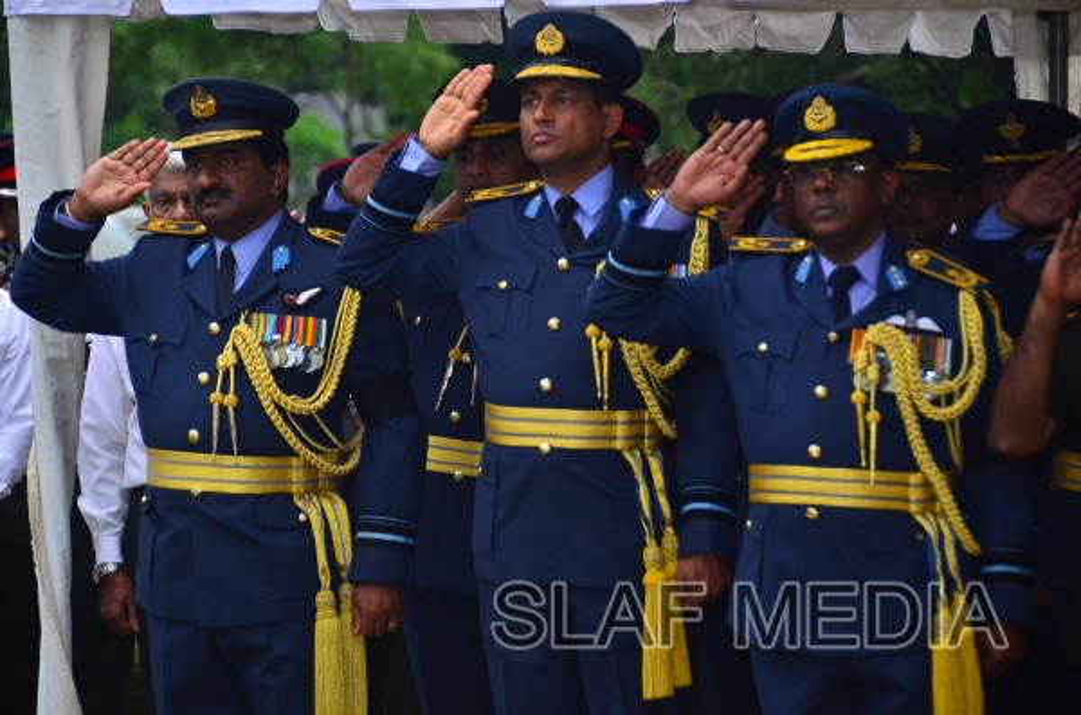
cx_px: 540
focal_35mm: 225
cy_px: 358
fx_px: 6740
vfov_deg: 6.1
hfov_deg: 9.2
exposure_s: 1/125
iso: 250
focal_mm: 150
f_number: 5.6
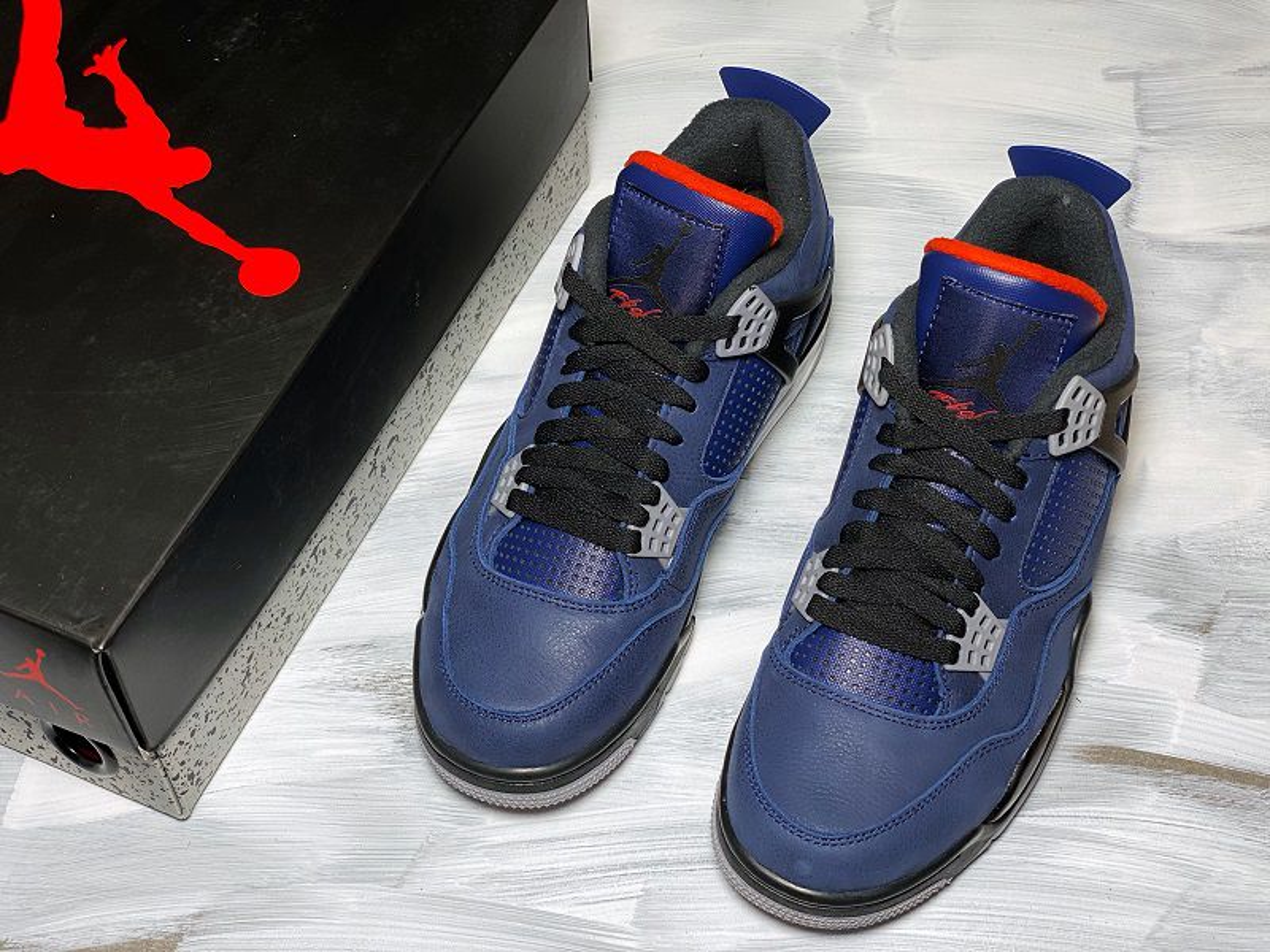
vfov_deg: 28.0
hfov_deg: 36.8
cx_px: 635
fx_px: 1908
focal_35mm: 52
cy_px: 476
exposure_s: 1/122
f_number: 2
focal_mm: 6
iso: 40
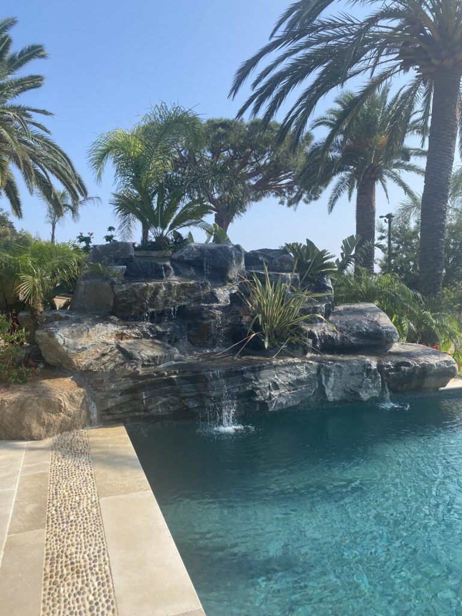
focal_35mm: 26
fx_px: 463
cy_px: 308
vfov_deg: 67.3
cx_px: 231
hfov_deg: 53.1
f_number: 1.8
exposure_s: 1/2105
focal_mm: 4.25
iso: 32
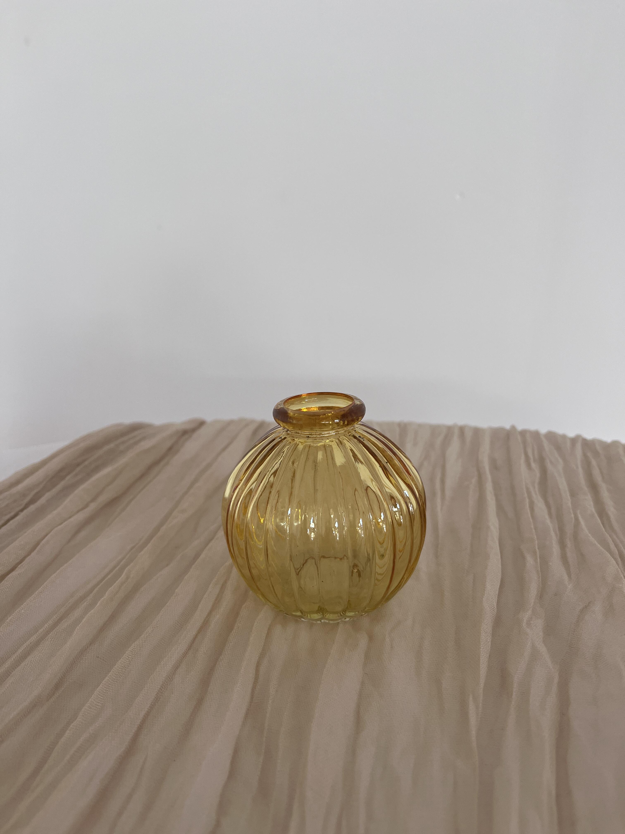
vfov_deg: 67.3
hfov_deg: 53.1
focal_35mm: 26
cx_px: 312
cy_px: 417
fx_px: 626
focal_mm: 5.1
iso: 100
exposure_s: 1/121
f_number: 1.6
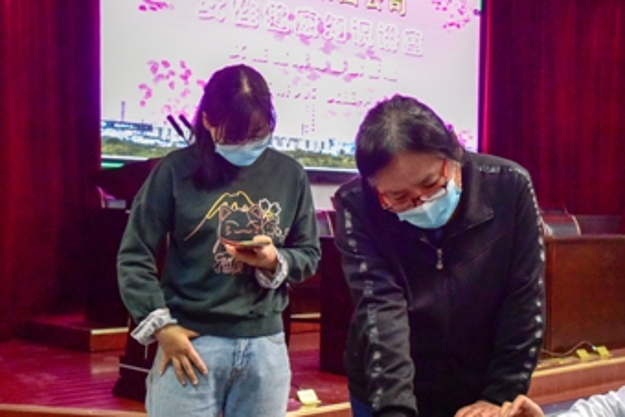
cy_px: 246
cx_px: 414
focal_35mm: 60
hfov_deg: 33.1
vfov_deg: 22.6
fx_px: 1042
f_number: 6.3
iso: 6400
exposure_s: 1/100
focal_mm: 34
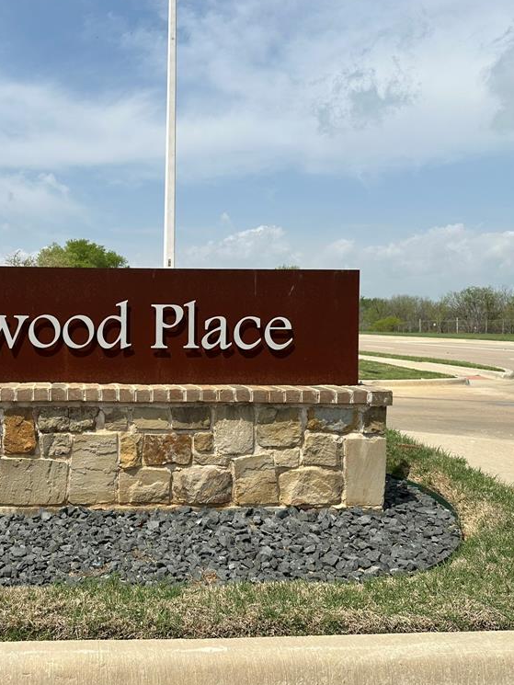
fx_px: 653
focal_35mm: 33
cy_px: 341
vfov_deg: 55.3
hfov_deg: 41.4
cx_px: 113
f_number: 1.78
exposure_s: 1/5000
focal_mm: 6.86
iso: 80
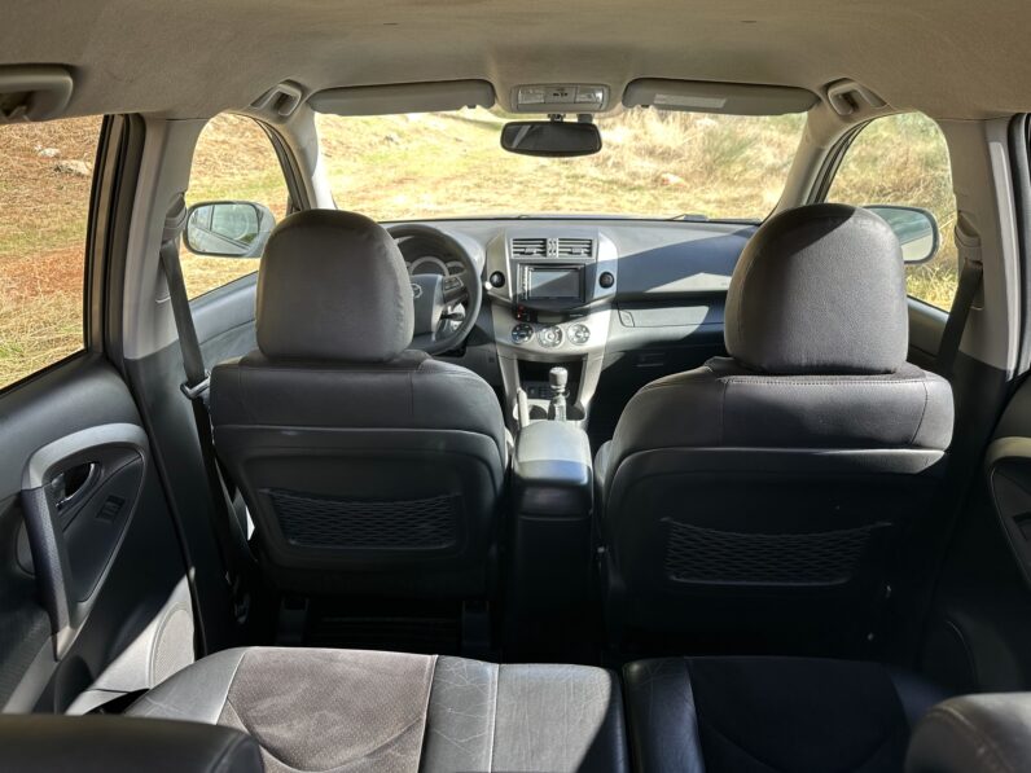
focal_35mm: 24
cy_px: 386
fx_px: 715
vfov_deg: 56.8
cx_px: 516
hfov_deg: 71.6
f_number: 1.78
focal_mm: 6.86
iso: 64
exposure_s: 1/171
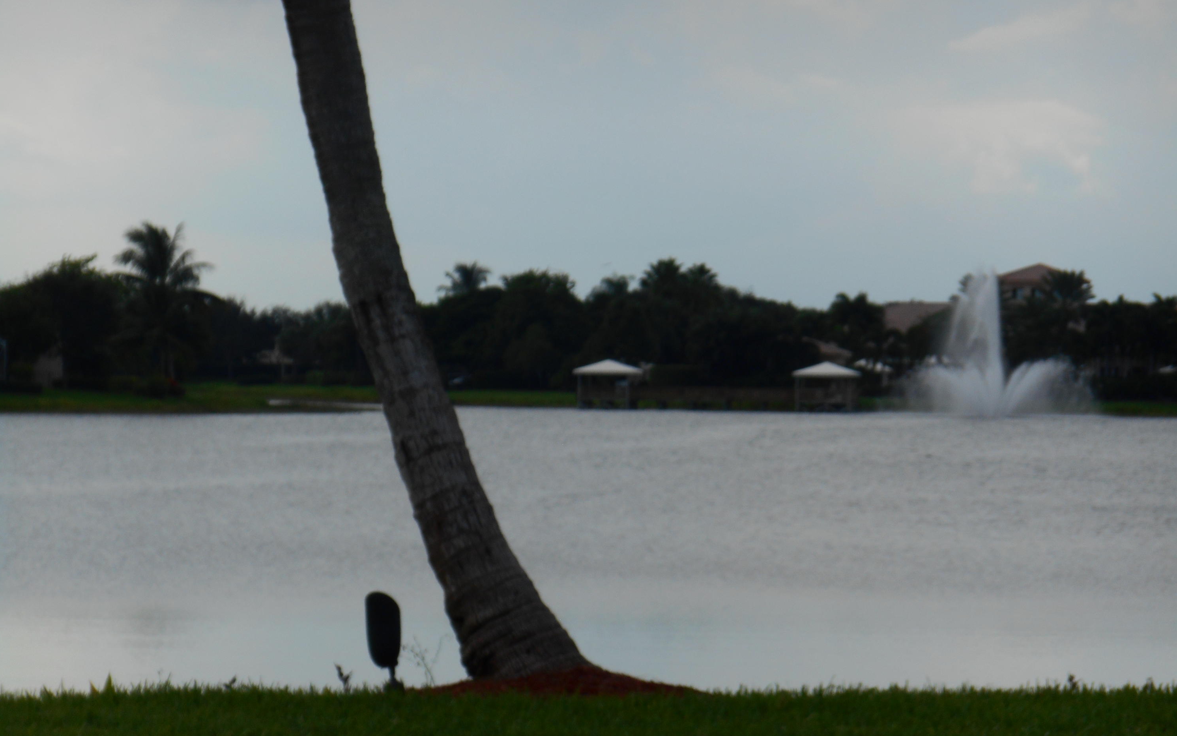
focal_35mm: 194
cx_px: 589
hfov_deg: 10.8
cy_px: 352
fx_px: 6224
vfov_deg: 6.8
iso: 80
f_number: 6.4
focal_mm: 32.9
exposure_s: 1/640
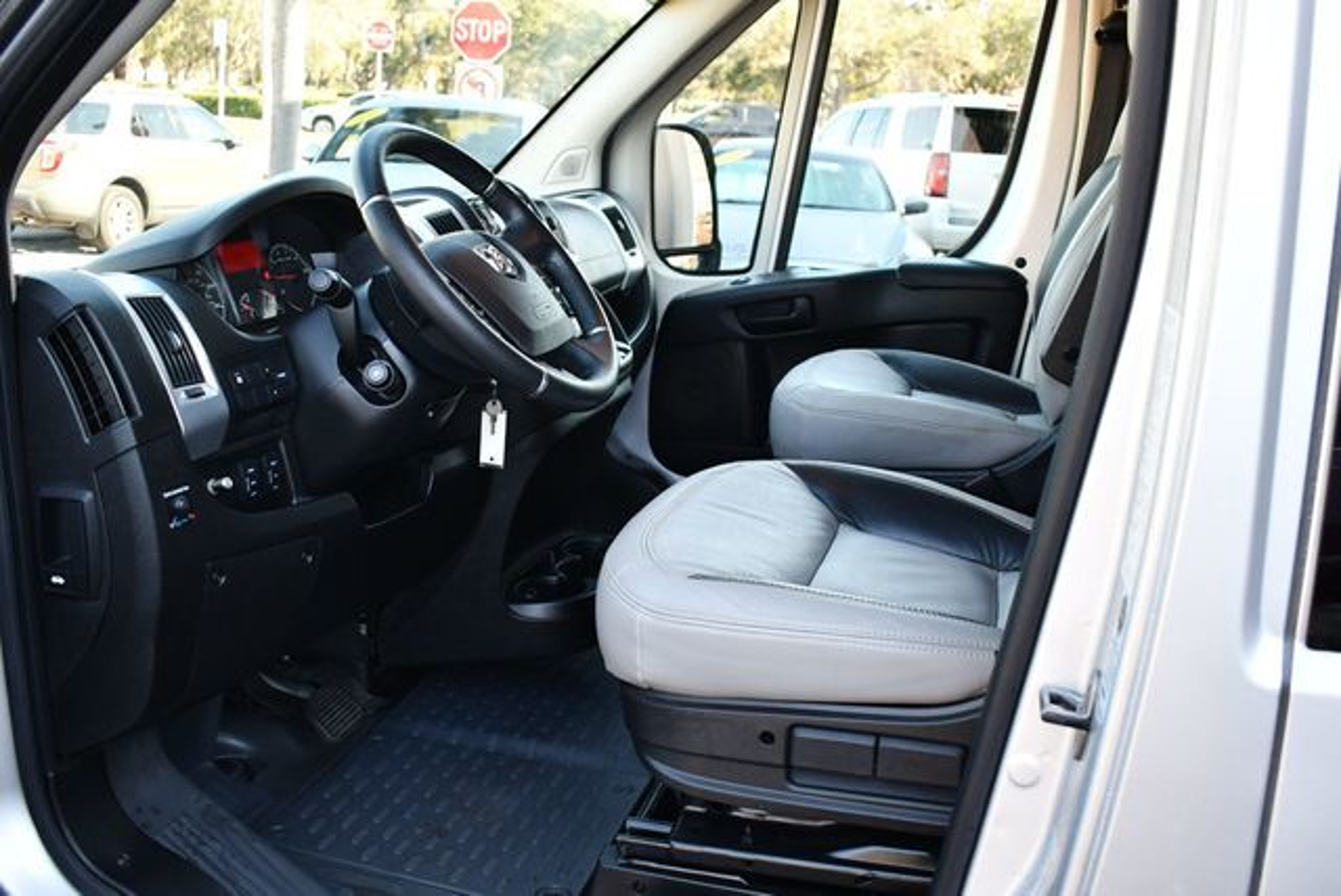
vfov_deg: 36.9
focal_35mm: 36
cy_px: 448
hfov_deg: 53.1
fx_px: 1342
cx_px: 670
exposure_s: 1/250
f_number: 3.5
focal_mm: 18
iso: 560
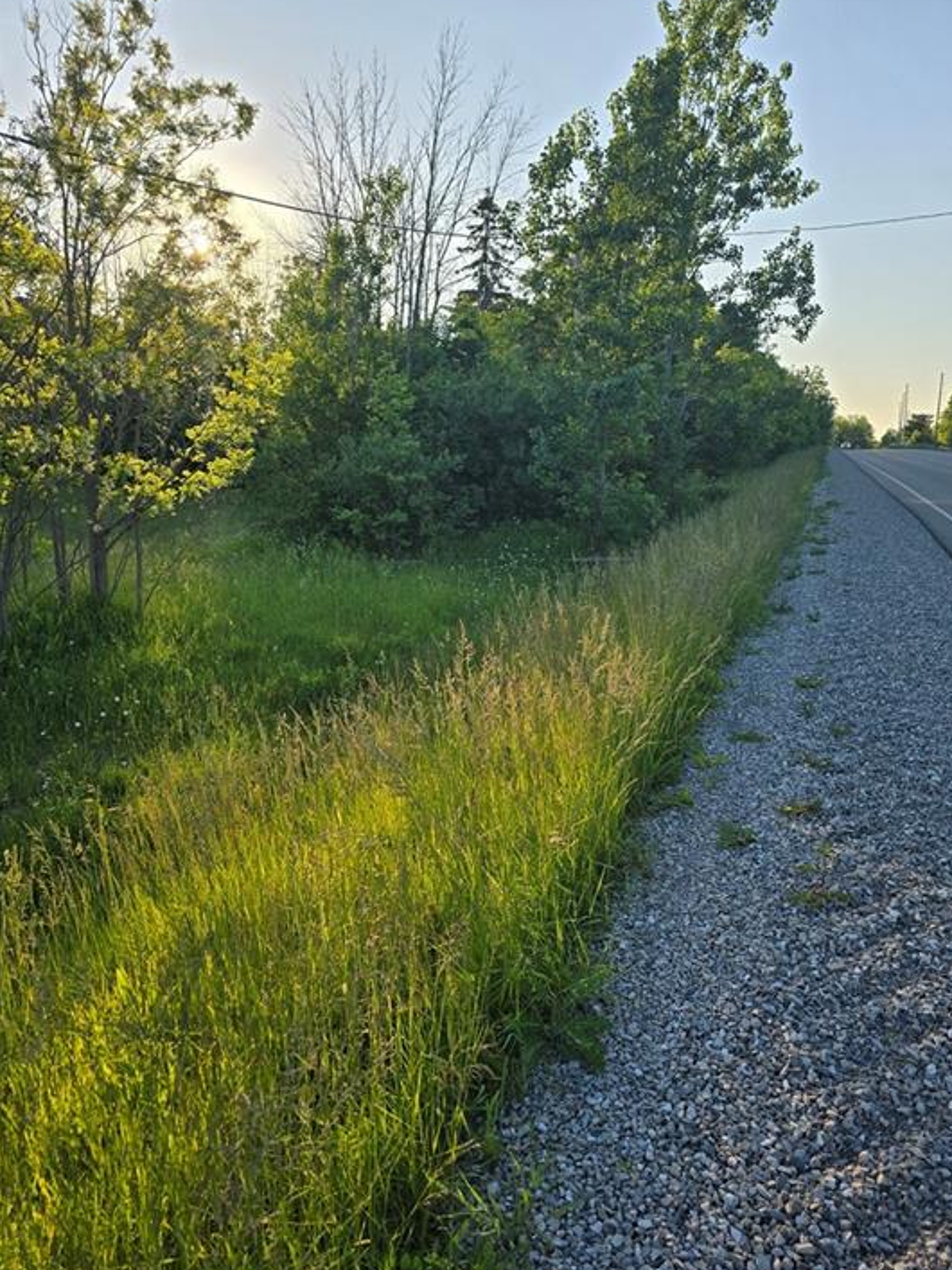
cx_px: 487
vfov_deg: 69.4
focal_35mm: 25
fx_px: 917
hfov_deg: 54.9
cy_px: 663
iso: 12
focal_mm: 6.3
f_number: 1.7
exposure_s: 1/694
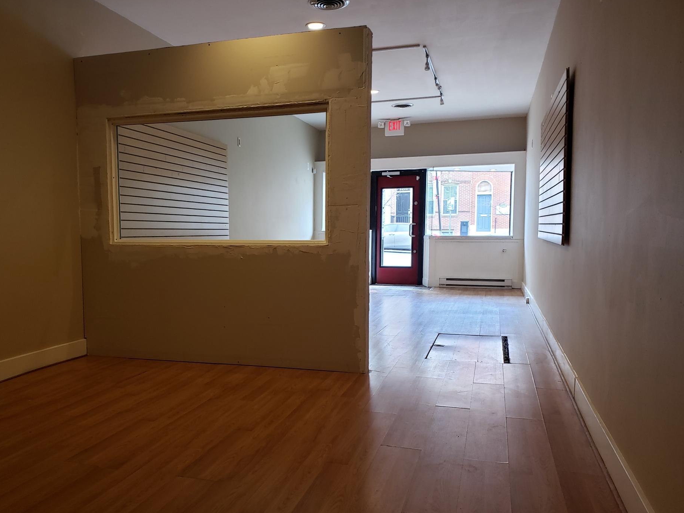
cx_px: 314
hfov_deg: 61.6
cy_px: 276
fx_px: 573
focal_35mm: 29
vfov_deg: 48.2
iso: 160
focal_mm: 4.3
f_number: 2.4
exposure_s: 1/46
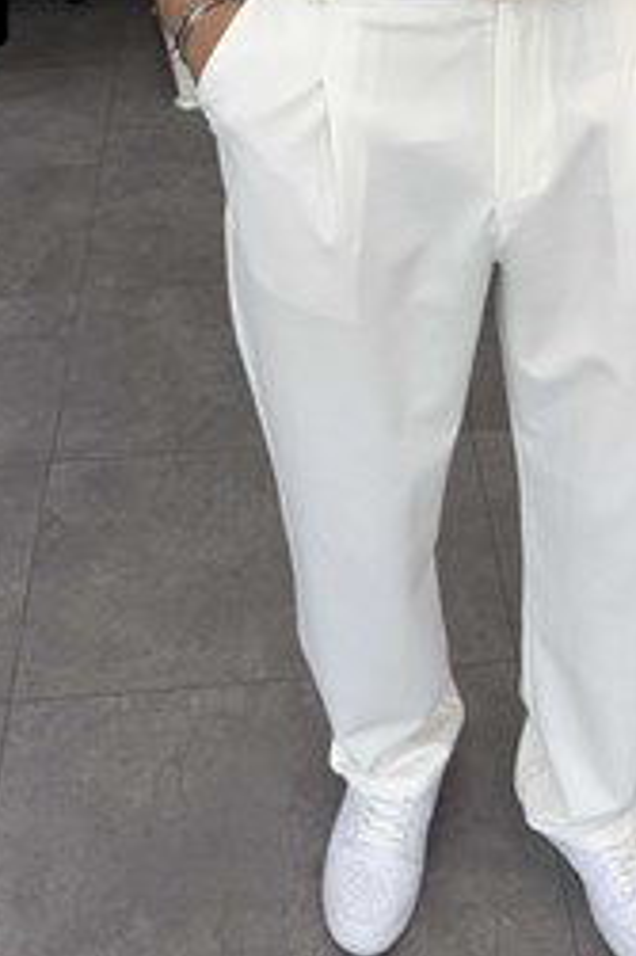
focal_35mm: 53
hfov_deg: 25.3
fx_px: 1406
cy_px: 116
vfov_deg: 35.6
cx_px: 430
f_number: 1.78
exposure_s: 1/381
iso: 80
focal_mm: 6.76
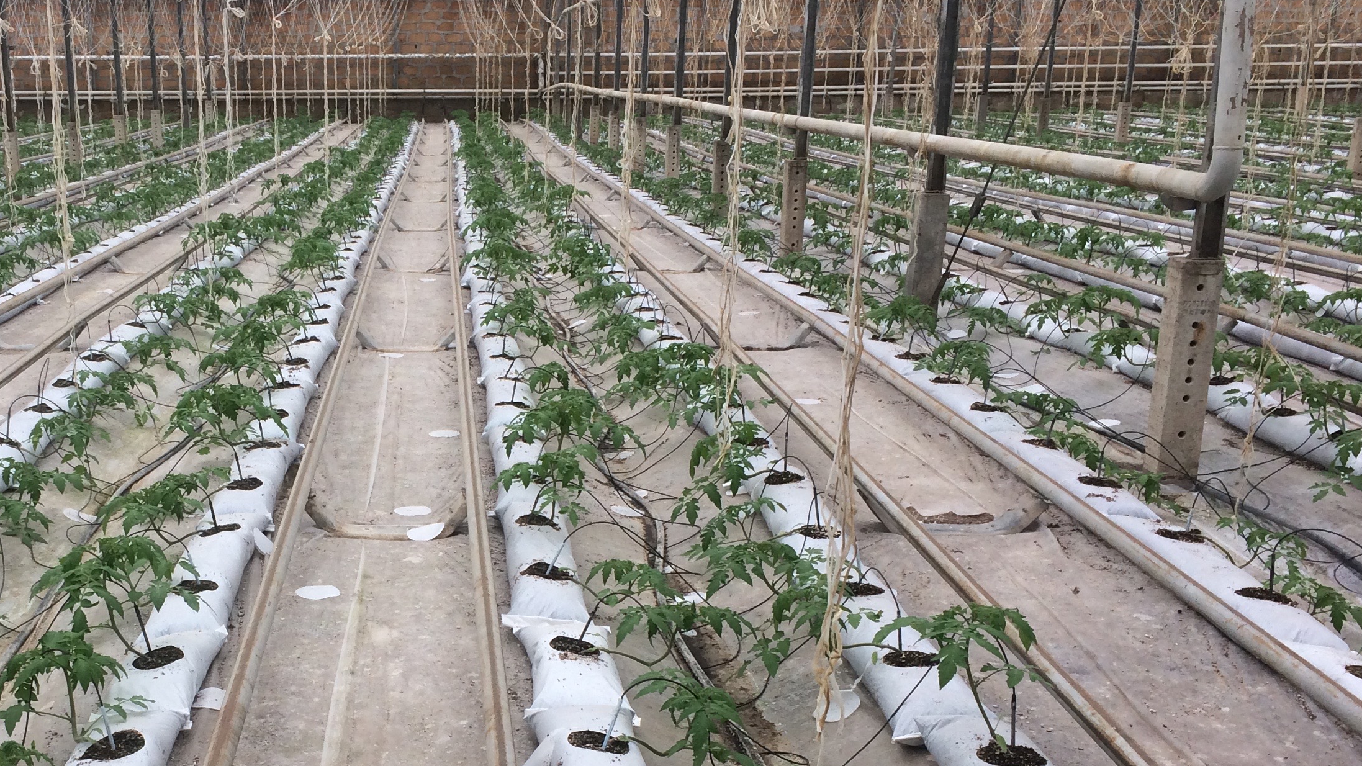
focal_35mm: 47
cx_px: 393
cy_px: 608
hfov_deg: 42.8
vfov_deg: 25.0
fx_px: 1697
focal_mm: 4.15
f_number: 2.2
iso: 32
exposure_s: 1/370
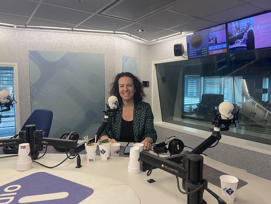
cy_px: 102
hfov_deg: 67.3
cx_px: 136
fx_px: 204
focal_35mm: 26
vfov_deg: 53.1
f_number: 1.8
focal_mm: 4.25
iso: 100
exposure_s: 1/84
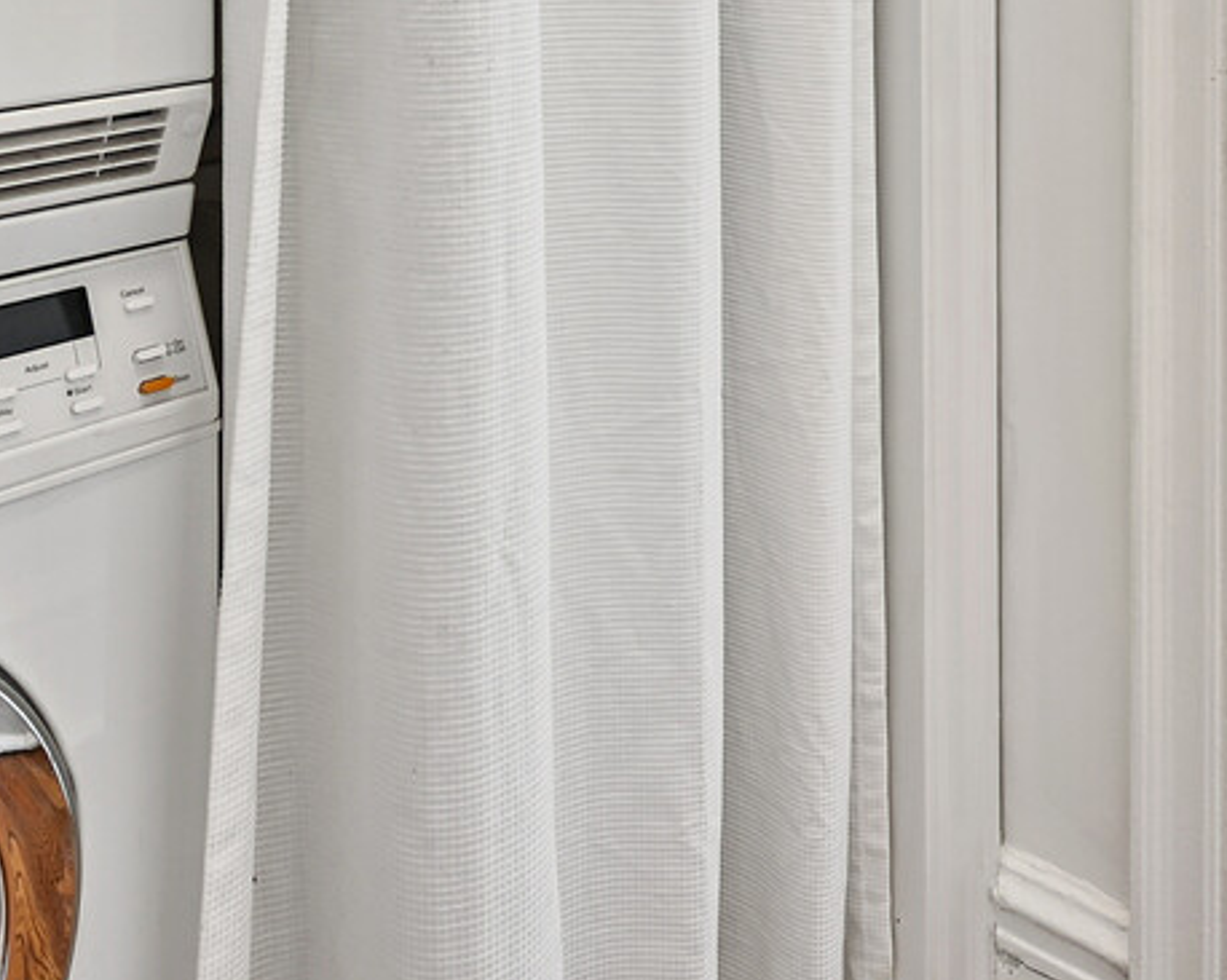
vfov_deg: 31.4
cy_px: -64
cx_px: 713
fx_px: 1561
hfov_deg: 42.8
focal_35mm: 43
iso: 200
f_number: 11
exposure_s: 1/4
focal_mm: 14
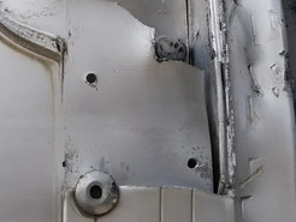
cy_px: -22
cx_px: 116
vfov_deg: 18.2
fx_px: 668
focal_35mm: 78
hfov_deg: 24.9
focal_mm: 4
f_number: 2.2
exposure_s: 1/328
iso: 20
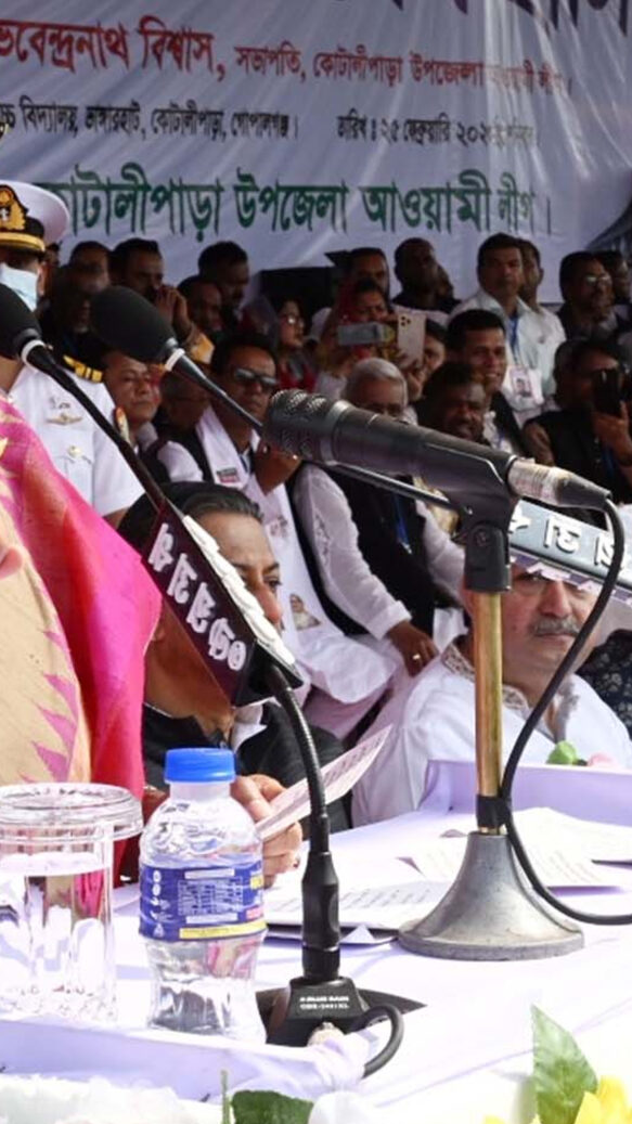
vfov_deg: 13.9
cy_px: 391
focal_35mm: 155
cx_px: 347
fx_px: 4620
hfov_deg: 7.8
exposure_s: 1/160
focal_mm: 50
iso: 6400
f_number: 6.3
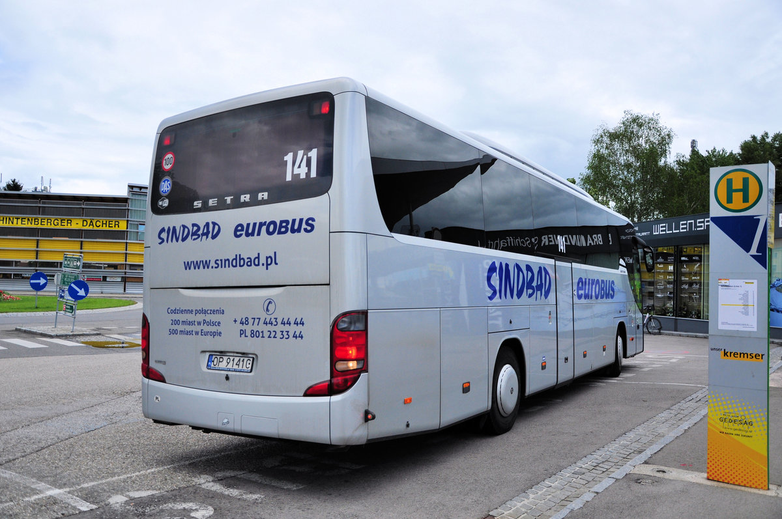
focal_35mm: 32
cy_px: 260
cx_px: 391
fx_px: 683
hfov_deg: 59.6
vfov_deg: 41.6
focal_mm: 21
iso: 200
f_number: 3.8
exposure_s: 1/1600
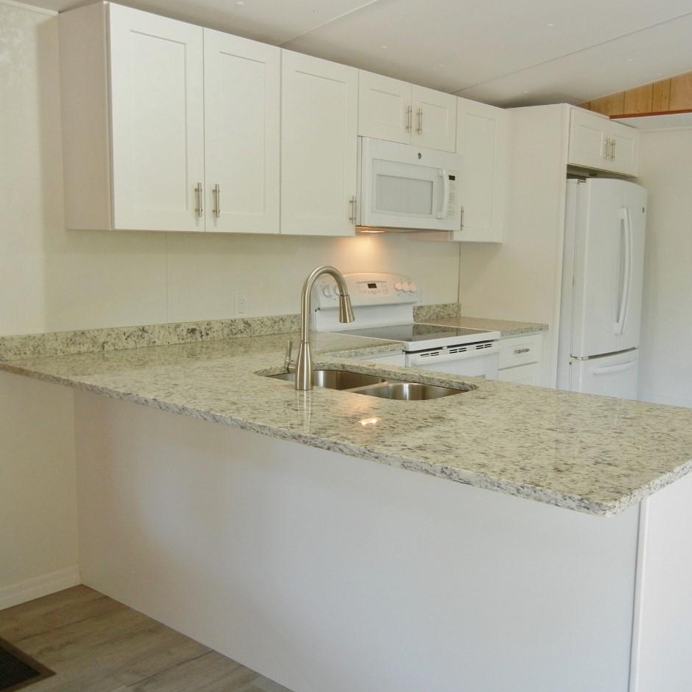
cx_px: 435
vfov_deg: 46.0
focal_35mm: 36
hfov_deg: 45.6
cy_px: 345
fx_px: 814
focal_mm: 5.4
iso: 160
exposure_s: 1/34.3
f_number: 3.5
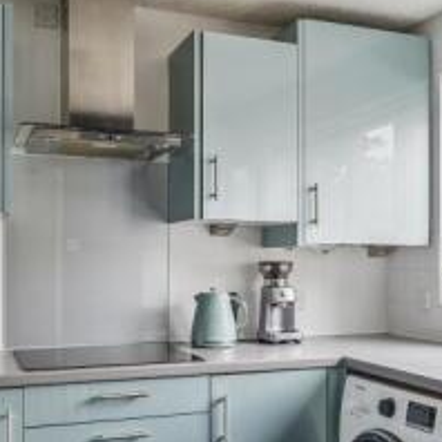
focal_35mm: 45
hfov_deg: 37.5
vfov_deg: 37.4
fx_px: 650
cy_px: 260
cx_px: 244
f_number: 5.6
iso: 320
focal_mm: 16
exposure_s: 1/8
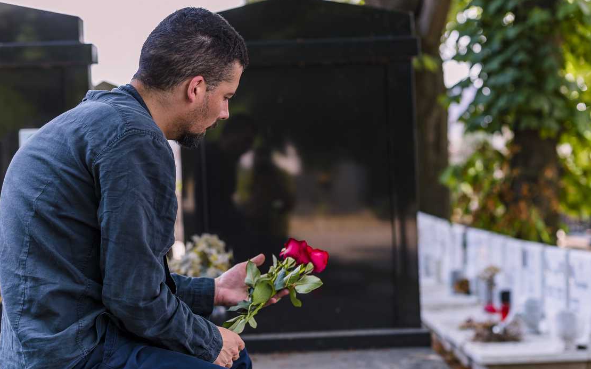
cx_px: 297
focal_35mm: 72
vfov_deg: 18.1
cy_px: 196
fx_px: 1160
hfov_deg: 28.6
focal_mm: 70
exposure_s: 1/320
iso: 200
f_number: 3.5
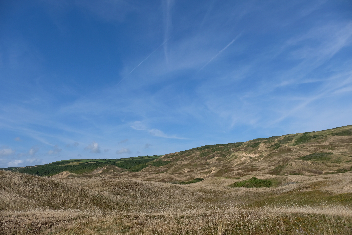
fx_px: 264
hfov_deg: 67.4
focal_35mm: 27
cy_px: 118
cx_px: 176
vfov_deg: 48.0
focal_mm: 18
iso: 200
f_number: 8
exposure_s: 1/600
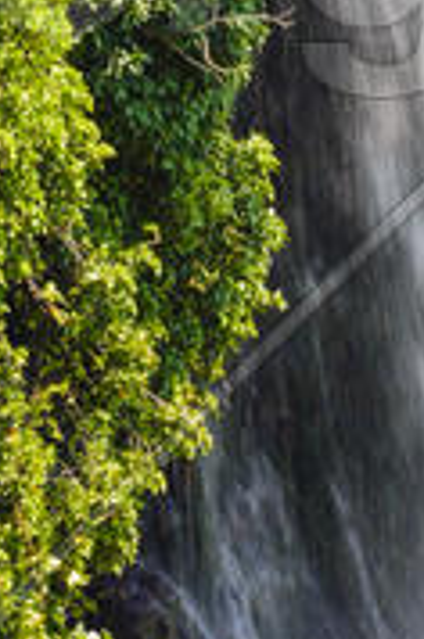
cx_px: 667
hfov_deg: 4.5
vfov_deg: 6.8
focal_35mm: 303
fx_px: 5374
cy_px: -54
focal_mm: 62
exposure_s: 1/30
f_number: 13
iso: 100
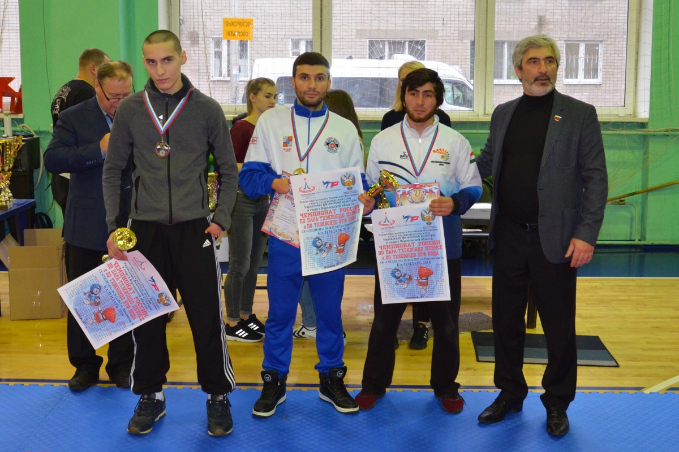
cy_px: 226
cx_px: 340
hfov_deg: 53.1
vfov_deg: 36.9
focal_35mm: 36
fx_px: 679
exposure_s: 1/60
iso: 1600
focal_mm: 24
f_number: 5.6
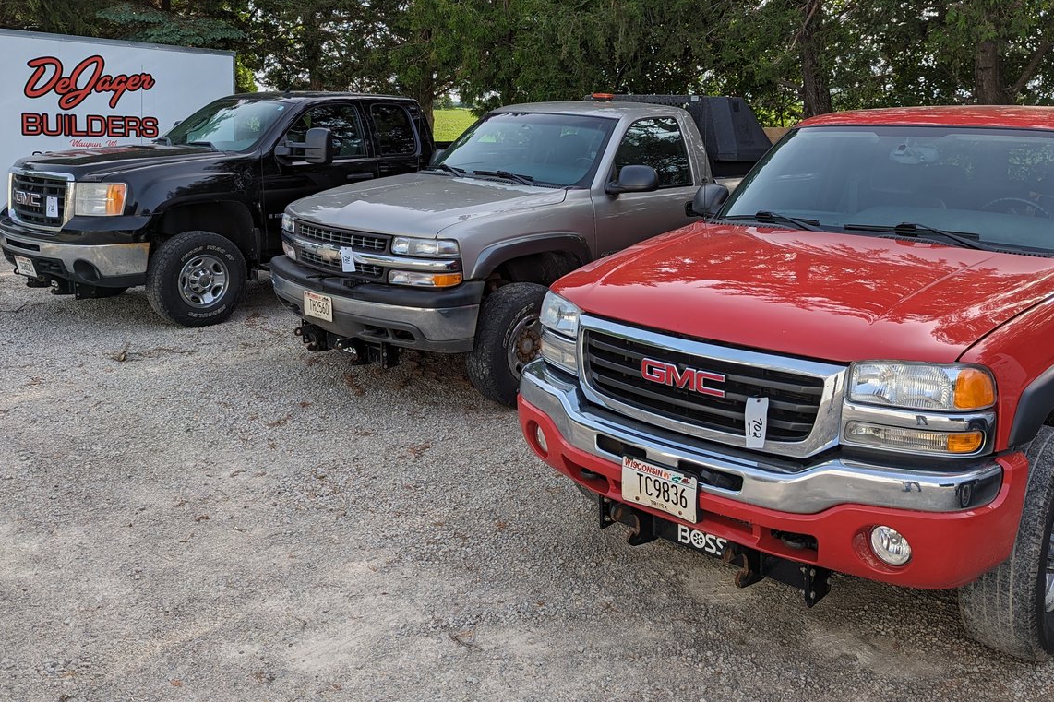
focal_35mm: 33
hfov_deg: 57.2
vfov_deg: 39.4
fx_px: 966
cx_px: 564
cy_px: 220
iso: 39
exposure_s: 1/808
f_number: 1.85
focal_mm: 6.81
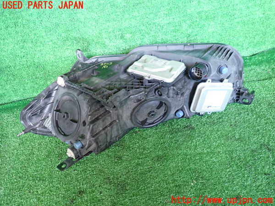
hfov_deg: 69.4
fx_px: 199
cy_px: 103
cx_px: 138
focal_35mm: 25
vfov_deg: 54.9
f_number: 2
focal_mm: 4.5
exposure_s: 1/30
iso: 400
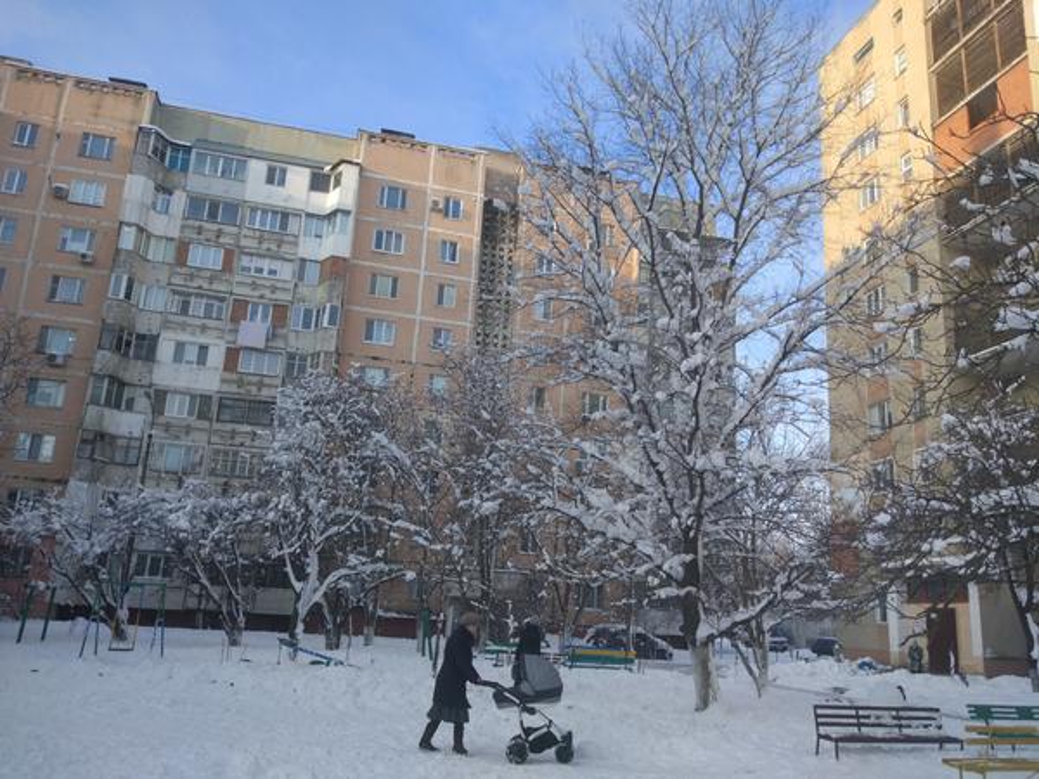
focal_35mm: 28
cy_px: 390
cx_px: 520
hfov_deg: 63.4
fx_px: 840
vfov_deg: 49.7
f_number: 2
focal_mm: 4.26
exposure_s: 1/375
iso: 100
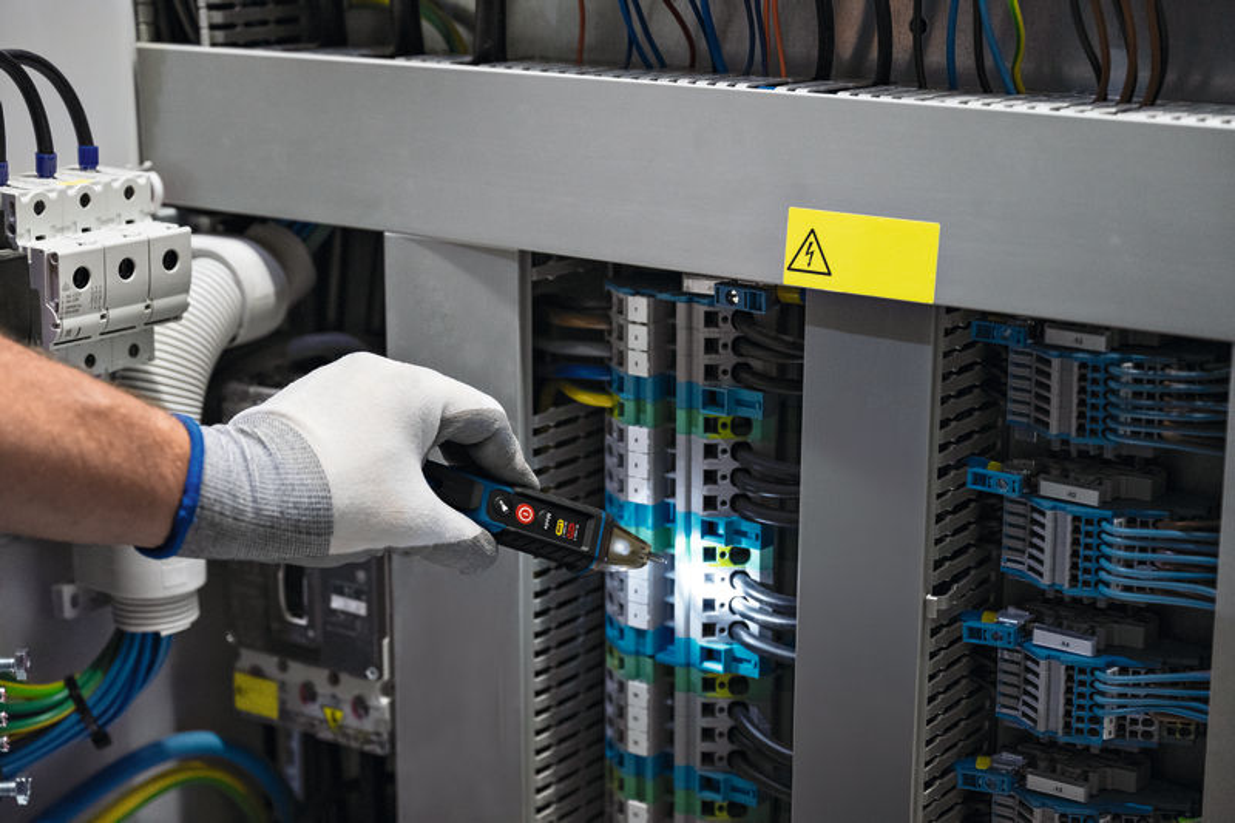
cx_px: 618
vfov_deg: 19.4
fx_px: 2401
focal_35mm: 70
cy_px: 412
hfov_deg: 28.8
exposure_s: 1/60
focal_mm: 70
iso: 2500
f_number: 3.5
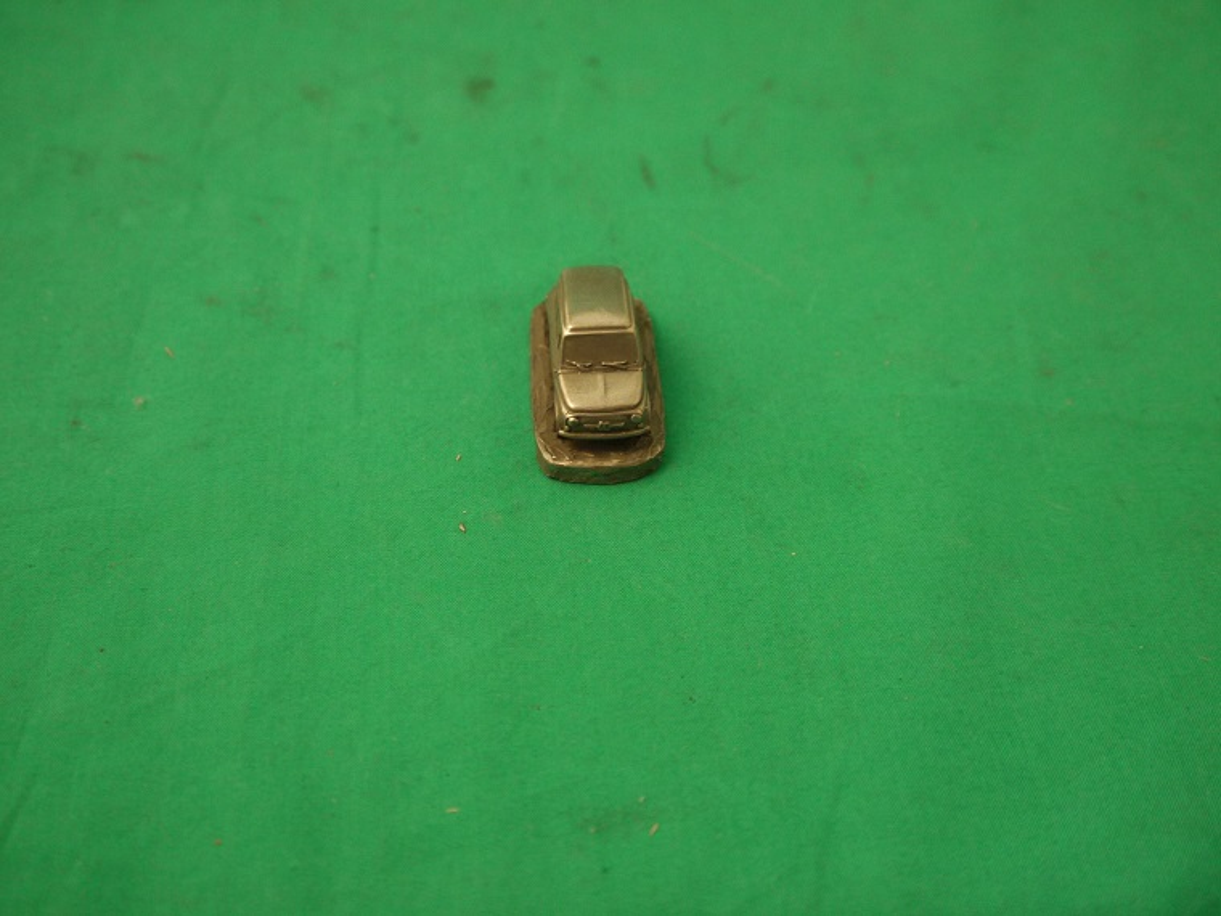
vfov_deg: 36.0
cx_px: 610
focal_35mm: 40
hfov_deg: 46.8
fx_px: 1411
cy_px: 458
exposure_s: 1/80
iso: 800
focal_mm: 20
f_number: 4.2
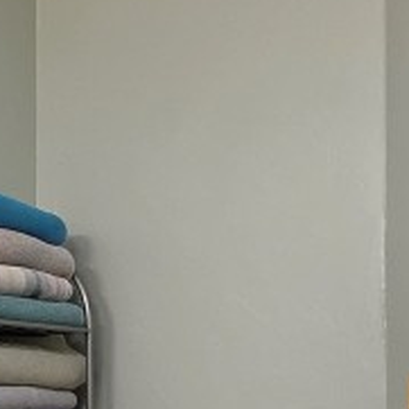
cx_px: 75
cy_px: 436
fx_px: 869
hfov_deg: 26.0
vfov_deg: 24.9
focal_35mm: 65
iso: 200
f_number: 1.9
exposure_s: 1/120
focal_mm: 2.2
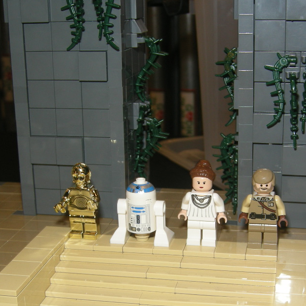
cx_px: 182
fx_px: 650
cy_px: 213
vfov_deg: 26.3
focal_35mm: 65
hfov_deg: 26.4
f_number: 2.7
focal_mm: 7.5
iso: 64
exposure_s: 1/30
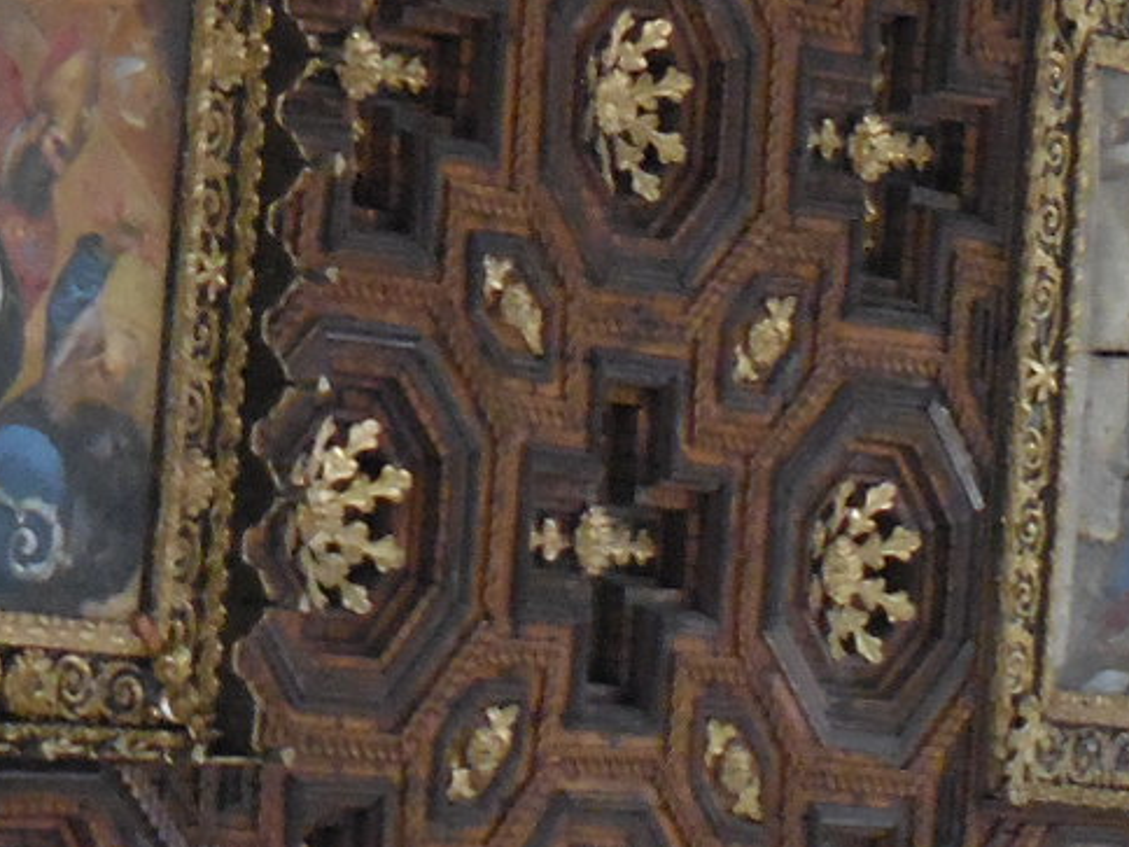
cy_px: 229
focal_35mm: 268
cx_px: 229
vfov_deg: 5.5
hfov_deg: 7.4
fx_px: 8741
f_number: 4.9
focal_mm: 14.5
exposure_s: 1/4
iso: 800
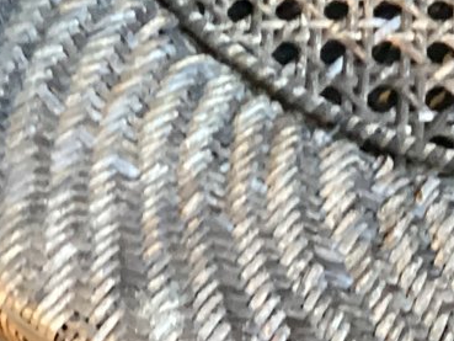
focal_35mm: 127
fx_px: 1666
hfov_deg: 15.2
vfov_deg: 11.0
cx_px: 469
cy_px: -253
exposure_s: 1/20
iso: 640
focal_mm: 3.3
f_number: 2.4
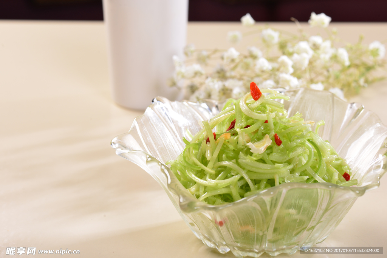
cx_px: 194
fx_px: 1129
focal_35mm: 105
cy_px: 129
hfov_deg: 19.5
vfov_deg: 13.0
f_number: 10
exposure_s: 1/160
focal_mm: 105
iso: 250
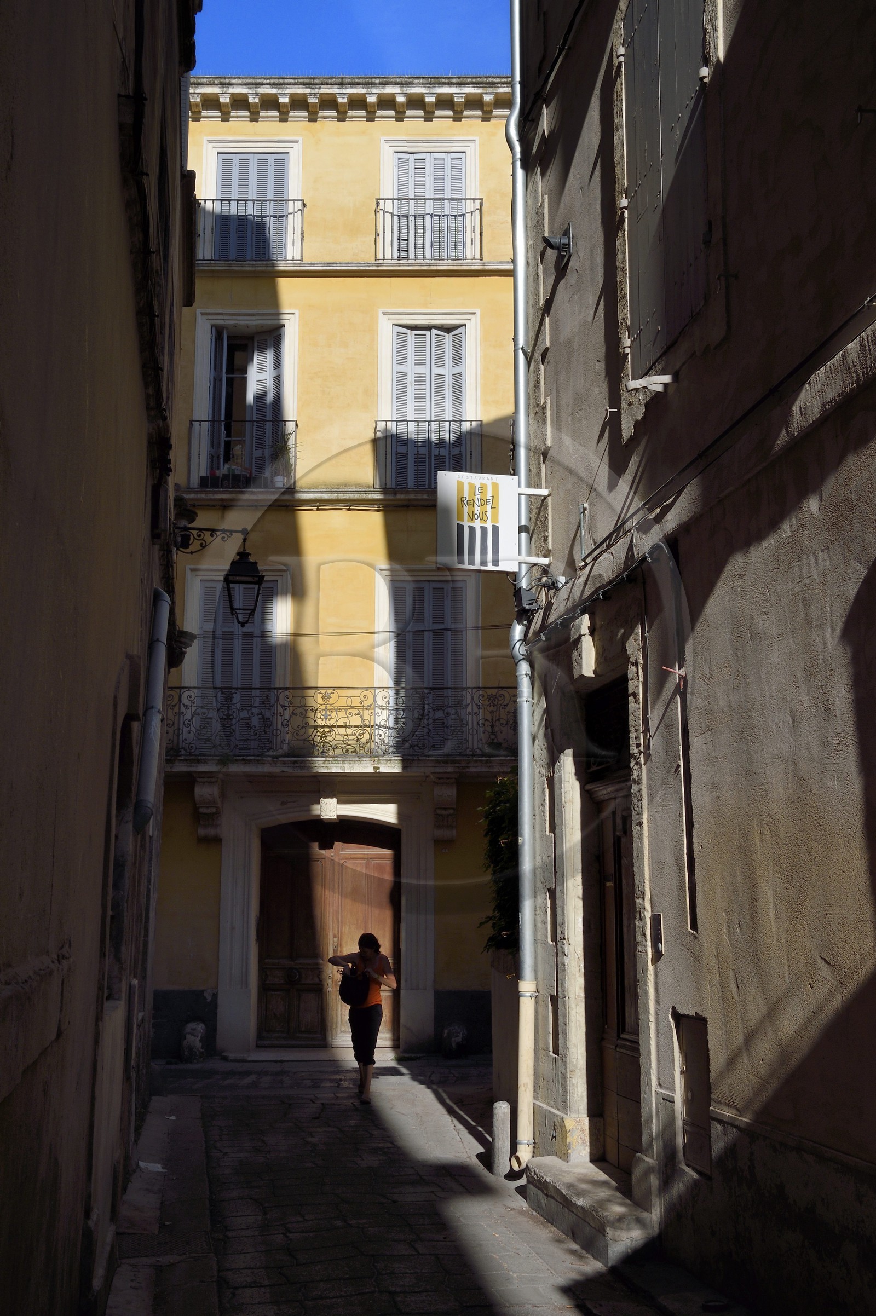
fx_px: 1388
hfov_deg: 35.0
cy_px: 658
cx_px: 438
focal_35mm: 38
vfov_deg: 50.7
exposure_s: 1/250
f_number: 22
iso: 400
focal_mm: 38
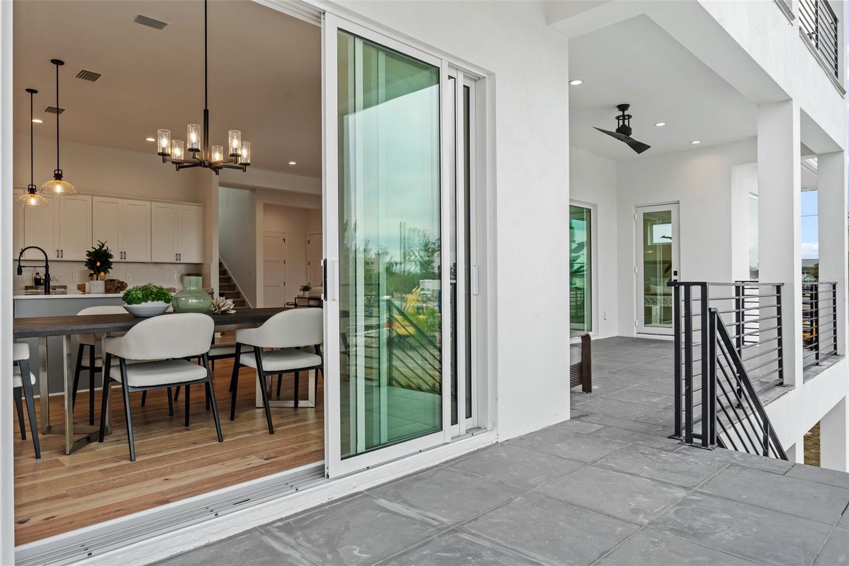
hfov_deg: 76.1
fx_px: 542
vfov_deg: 55.1
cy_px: 283
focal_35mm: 23
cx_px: 424
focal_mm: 23
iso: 250
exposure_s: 1/15
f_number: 9
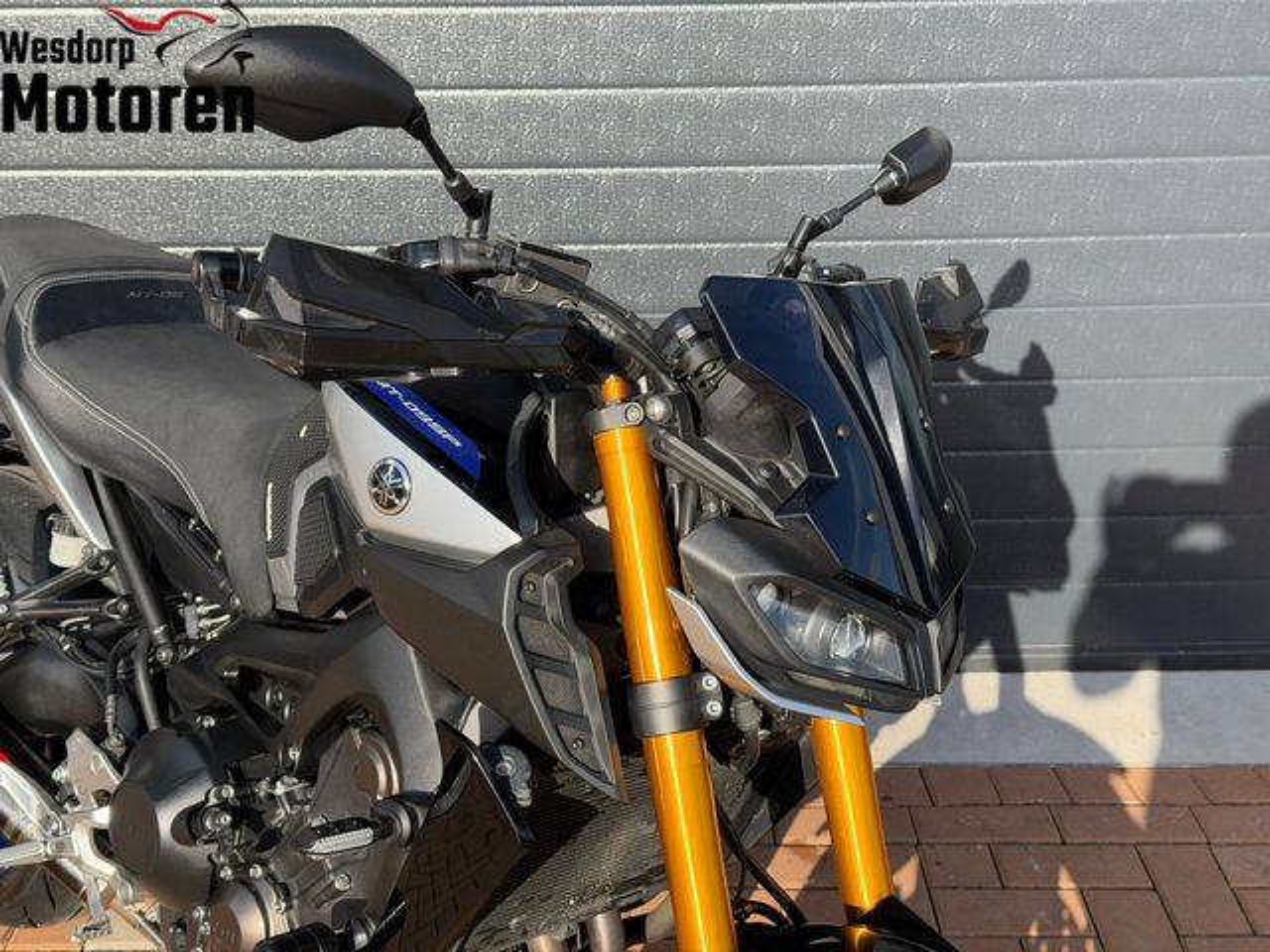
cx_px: 635
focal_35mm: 48
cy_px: 476
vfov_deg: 30.3
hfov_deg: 39.7
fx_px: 1761
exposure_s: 1/1883
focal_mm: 6.76
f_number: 1.78
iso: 100
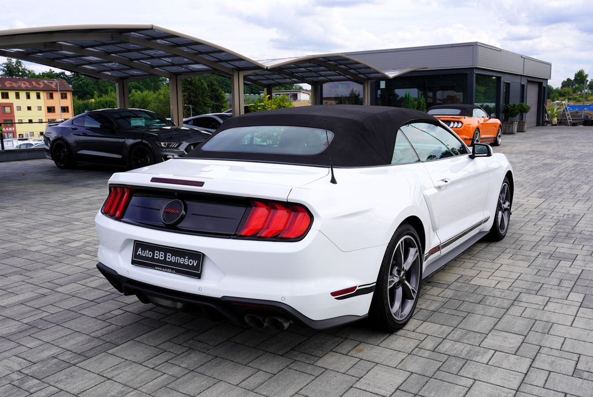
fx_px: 544
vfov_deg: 40.1
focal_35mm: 33
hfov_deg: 57.2
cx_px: 296
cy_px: 198
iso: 100
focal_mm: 33
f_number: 9
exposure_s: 1/125
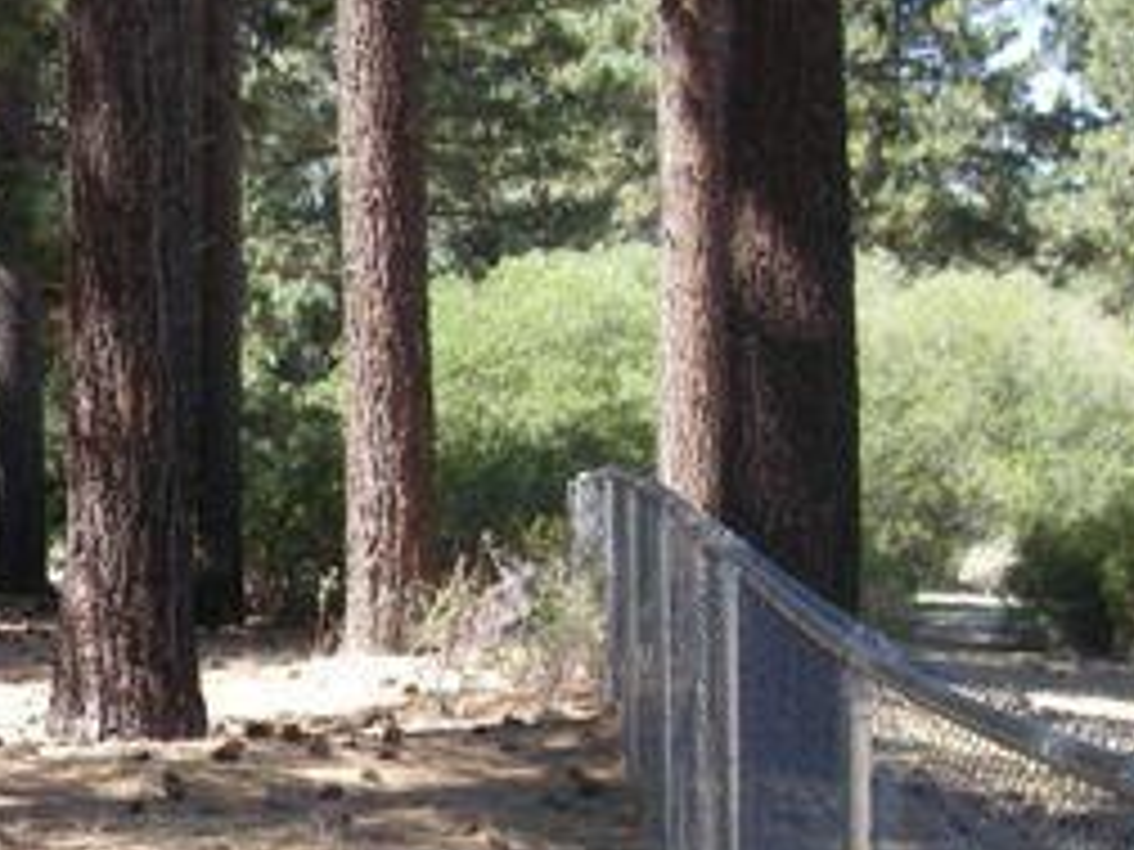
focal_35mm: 89
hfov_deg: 21.0
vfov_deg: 16.4
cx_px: -99
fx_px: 2916
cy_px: 751
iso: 50
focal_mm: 5.7
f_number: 2.8
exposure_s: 1/161
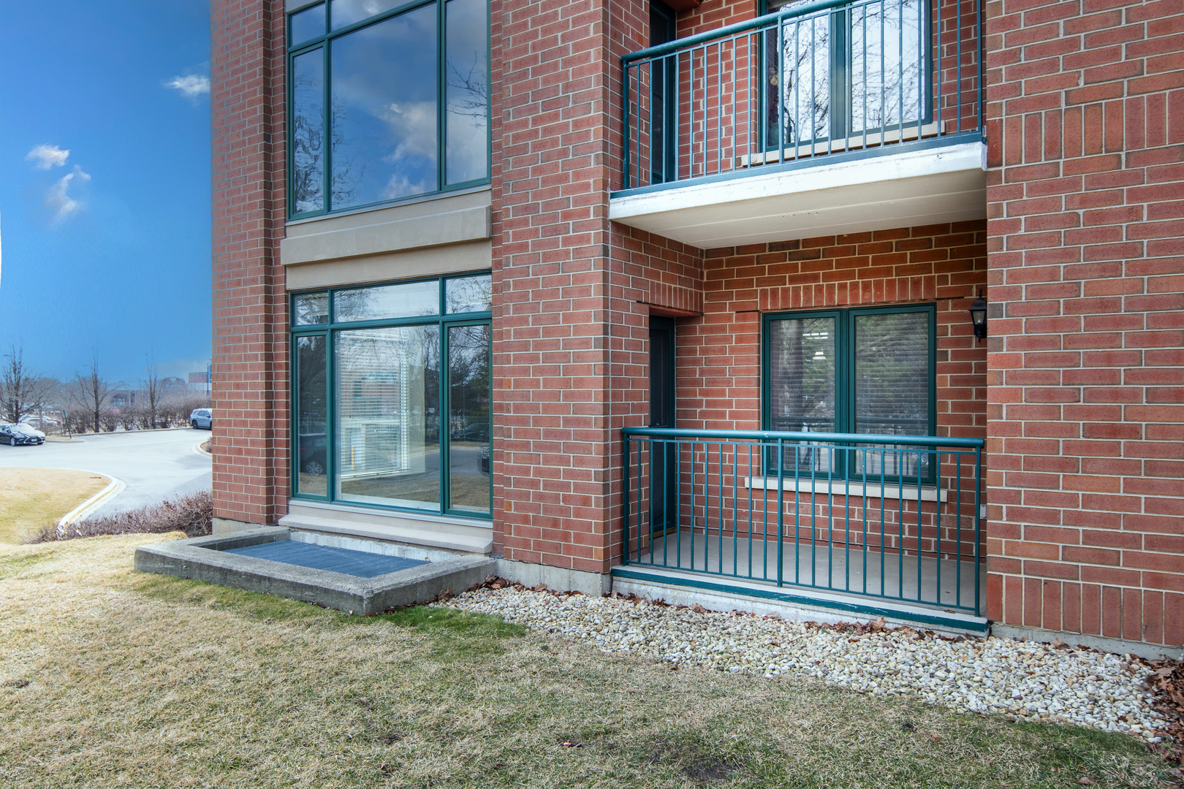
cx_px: 592
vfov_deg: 53.1
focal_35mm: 24
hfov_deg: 73.7
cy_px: 394
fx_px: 789
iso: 125
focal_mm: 16
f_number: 8
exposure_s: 1/320
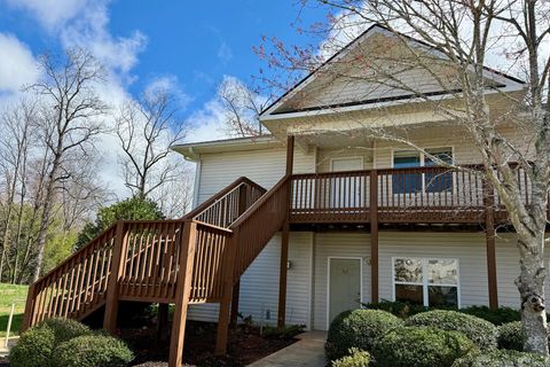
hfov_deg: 69.4
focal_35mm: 26
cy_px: 197
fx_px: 397
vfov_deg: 49.5
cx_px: 280
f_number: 1.78
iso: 100
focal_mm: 6.76
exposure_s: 1/4167
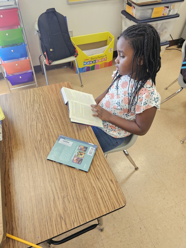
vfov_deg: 73.9
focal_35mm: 23
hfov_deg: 58.9
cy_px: 124
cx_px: 93
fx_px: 165
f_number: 1.7
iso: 320
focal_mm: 6.3
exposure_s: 1/120
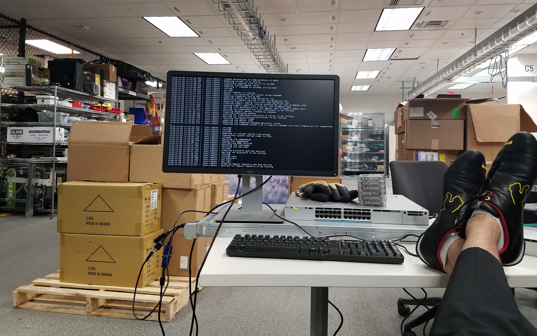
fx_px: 410
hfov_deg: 66.5
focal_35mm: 28
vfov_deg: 44.3
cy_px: 136
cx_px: 272
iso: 160
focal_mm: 4.2
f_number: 1.7
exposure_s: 1/40
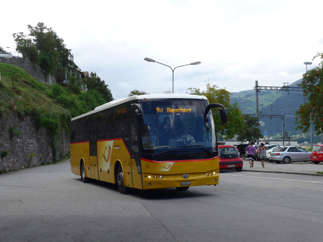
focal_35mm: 52
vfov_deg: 28.0
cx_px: 162
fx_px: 485
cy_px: 121
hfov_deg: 36.8
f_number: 3.3
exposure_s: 1/500
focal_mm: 10.7
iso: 80
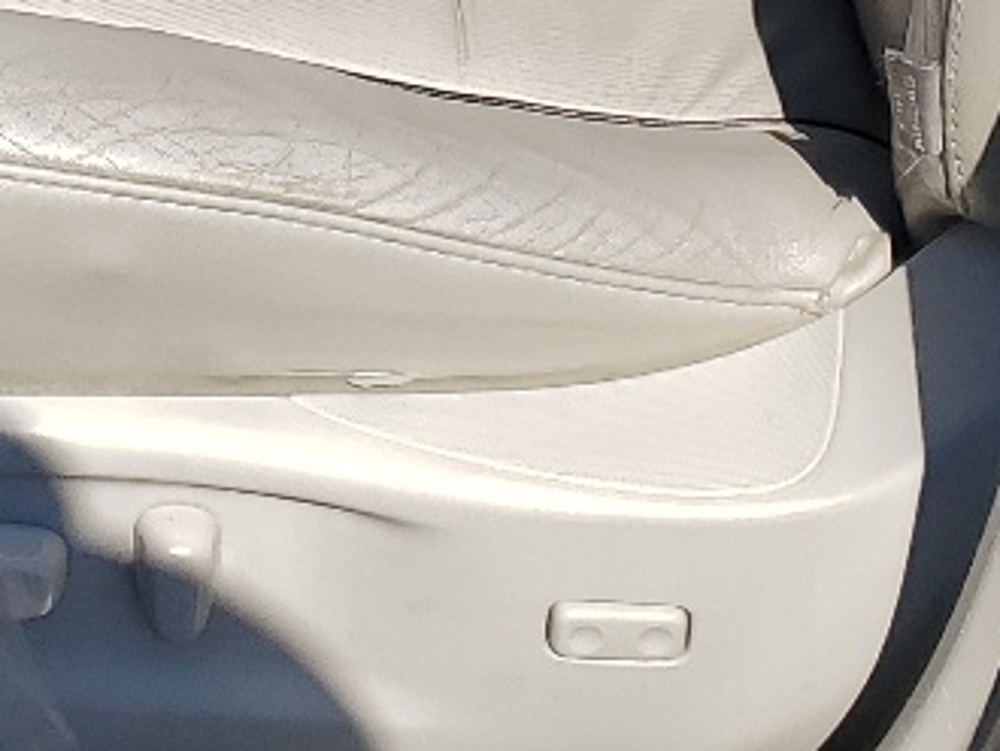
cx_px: -221
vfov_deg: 10.5
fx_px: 3643
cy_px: -927
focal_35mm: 126
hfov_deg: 15.1
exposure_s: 1/2500
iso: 50
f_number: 1.5
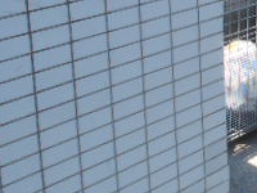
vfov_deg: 17.0
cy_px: -41
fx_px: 616
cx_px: 342
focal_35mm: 83
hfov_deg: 21.2
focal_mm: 4.6
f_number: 3.2
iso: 80
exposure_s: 1/400
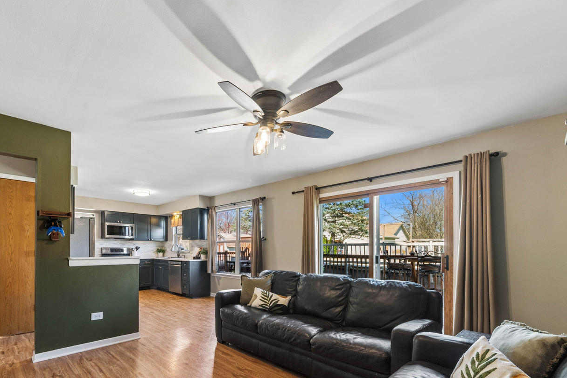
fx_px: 252
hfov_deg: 95.5
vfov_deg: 71.8
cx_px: 228
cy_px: 249
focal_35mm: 16
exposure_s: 1/15
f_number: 10
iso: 250
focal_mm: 12
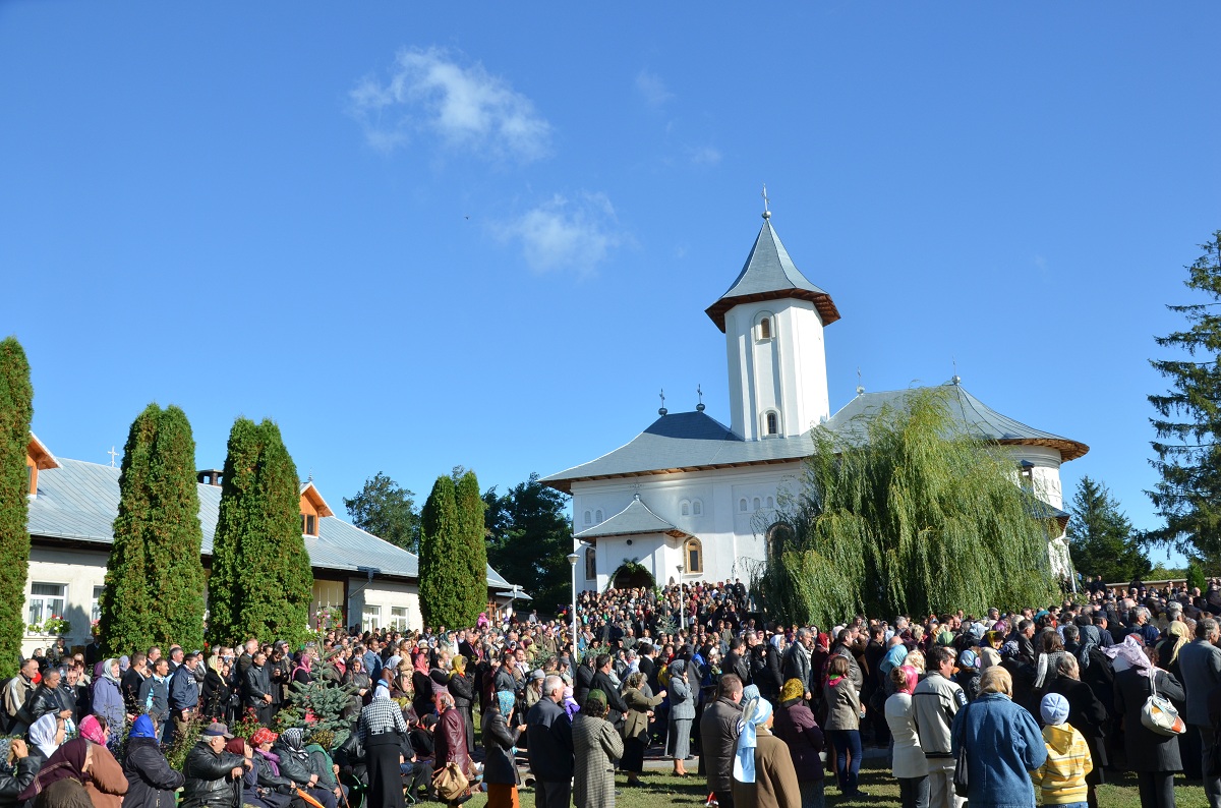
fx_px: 1117
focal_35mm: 33
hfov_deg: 57.3
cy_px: 404
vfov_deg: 39.8
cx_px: 610
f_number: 9
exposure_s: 1/400
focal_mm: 22
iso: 250
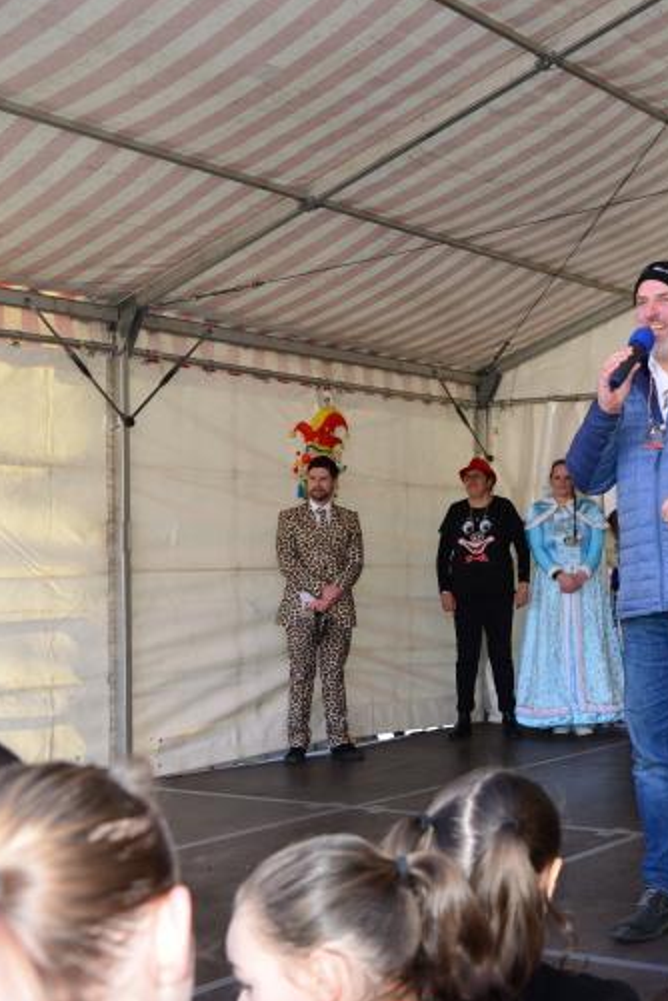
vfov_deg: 40.3
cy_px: 498
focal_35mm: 49
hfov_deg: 26.2
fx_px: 1364
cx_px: 661
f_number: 5.6
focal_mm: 32
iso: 400
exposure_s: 1/250
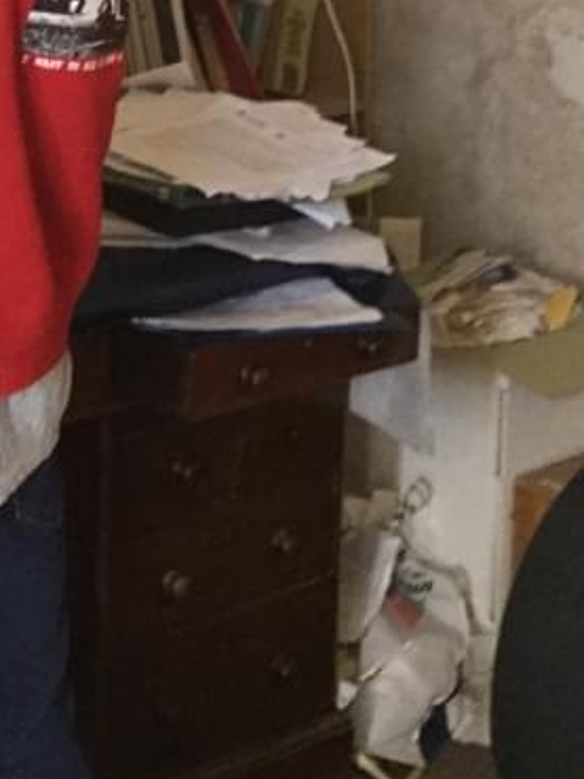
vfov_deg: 21.5
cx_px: -177
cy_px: -165
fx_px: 1888
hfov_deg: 16.6
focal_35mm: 84
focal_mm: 3.3
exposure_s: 1/33
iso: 160
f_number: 2.4
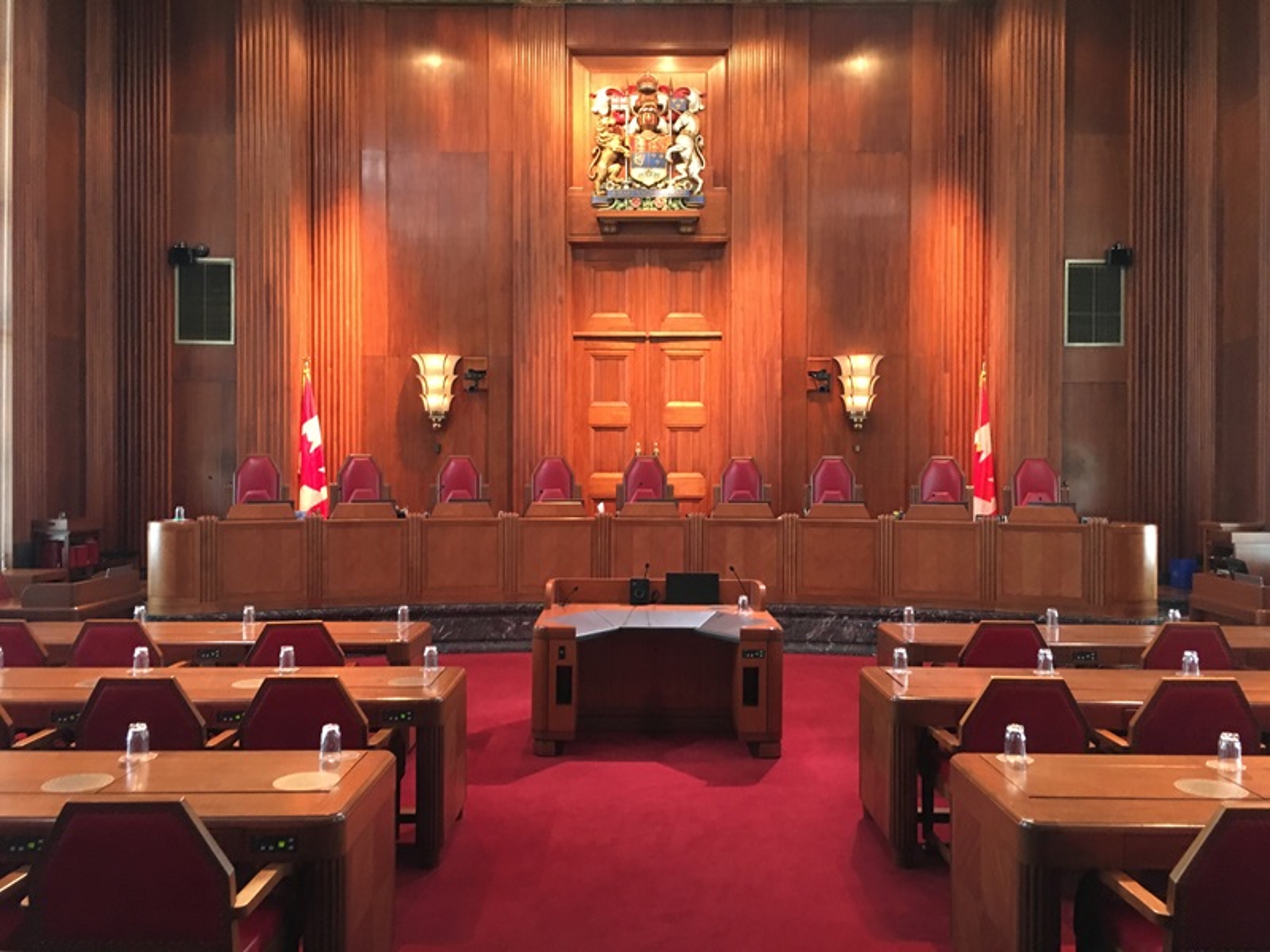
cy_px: 476
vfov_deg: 48.2
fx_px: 1064
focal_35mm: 29
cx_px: 635
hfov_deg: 61.7
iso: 200
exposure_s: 1/17
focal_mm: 4.15
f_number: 2.2
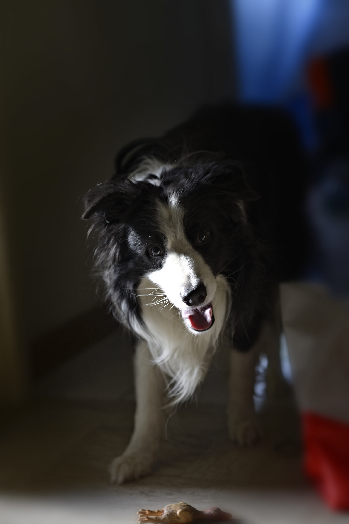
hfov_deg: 16.1
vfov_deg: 23.9
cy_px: 262
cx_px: 174
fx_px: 1235
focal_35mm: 85
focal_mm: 85
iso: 160
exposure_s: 1/20
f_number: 2.2
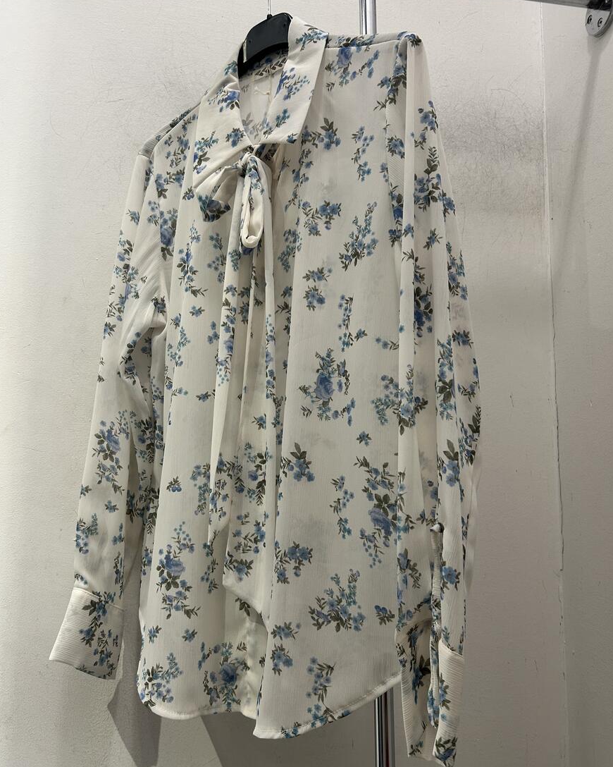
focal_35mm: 28
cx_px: 301
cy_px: 394
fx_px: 635
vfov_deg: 62.2
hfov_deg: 51.5
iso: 100
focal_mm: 5.7
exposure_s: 1/50
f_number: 1.5
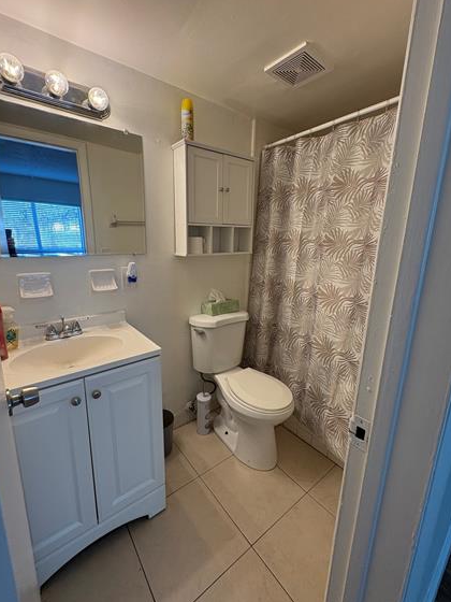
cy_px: 292
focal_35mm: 15
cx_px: 215
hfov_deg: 81.7
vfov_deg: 98.1
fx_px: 261
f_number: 2.2
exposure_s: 1/60
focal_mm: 2.22
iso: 125
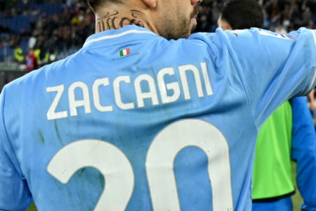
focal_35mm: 76
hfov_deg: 25.7
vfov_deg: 18.0
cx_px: 290
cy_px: 118
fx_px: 668
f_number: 4
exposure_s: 1/800
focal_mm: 28
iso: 2000
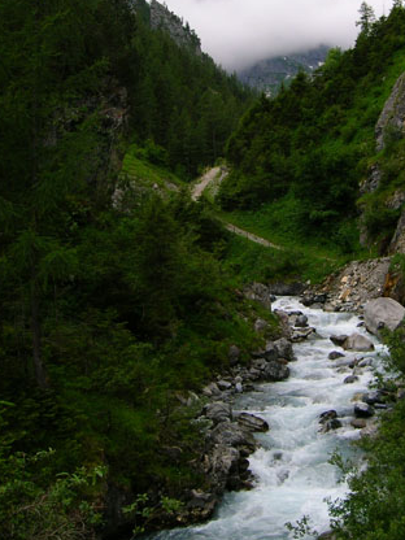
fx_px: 764
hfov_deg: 29.4
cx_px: 286
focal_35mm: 49
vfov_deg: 38.5
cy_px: 186
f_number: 4.9
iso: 50
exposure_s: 1/200
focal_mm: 5.7
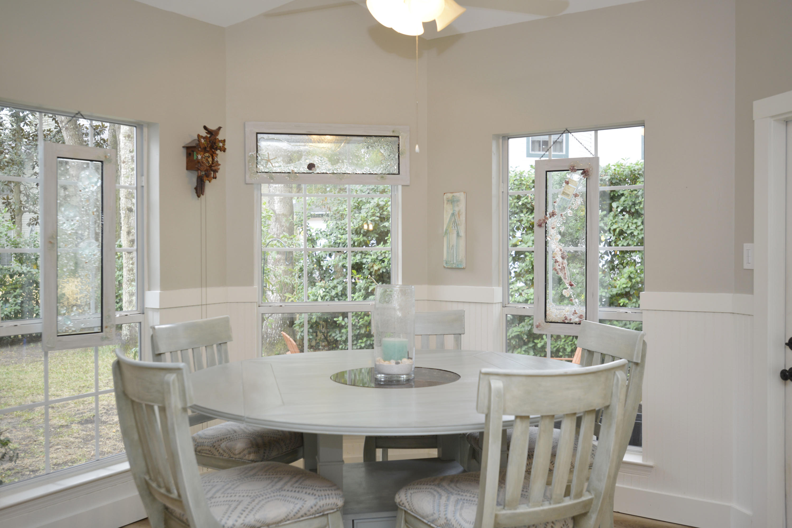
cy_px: 264
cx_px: 396
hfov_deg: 54.4
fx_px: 770
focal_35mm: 35
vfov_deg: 37.9
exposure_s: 1/80
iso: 640
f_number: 4
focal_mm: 35
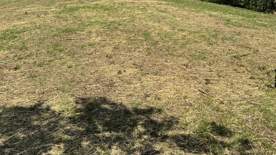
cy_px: 27
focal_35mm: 41
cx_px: 144
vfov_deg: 28.3
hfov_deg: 49.4
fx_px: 300
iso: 80
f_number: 1.78
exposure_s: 1/4608
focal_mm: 6.86
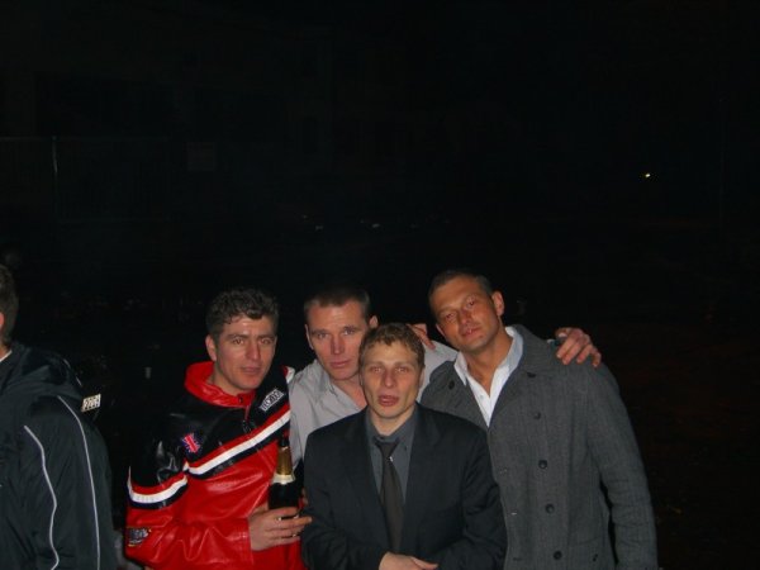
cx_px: 380
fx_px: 1010
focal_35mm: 46
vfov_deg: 31.5
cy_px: 285
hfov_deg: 41.2
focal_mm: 9.5
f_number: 3.1
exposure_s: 1/60
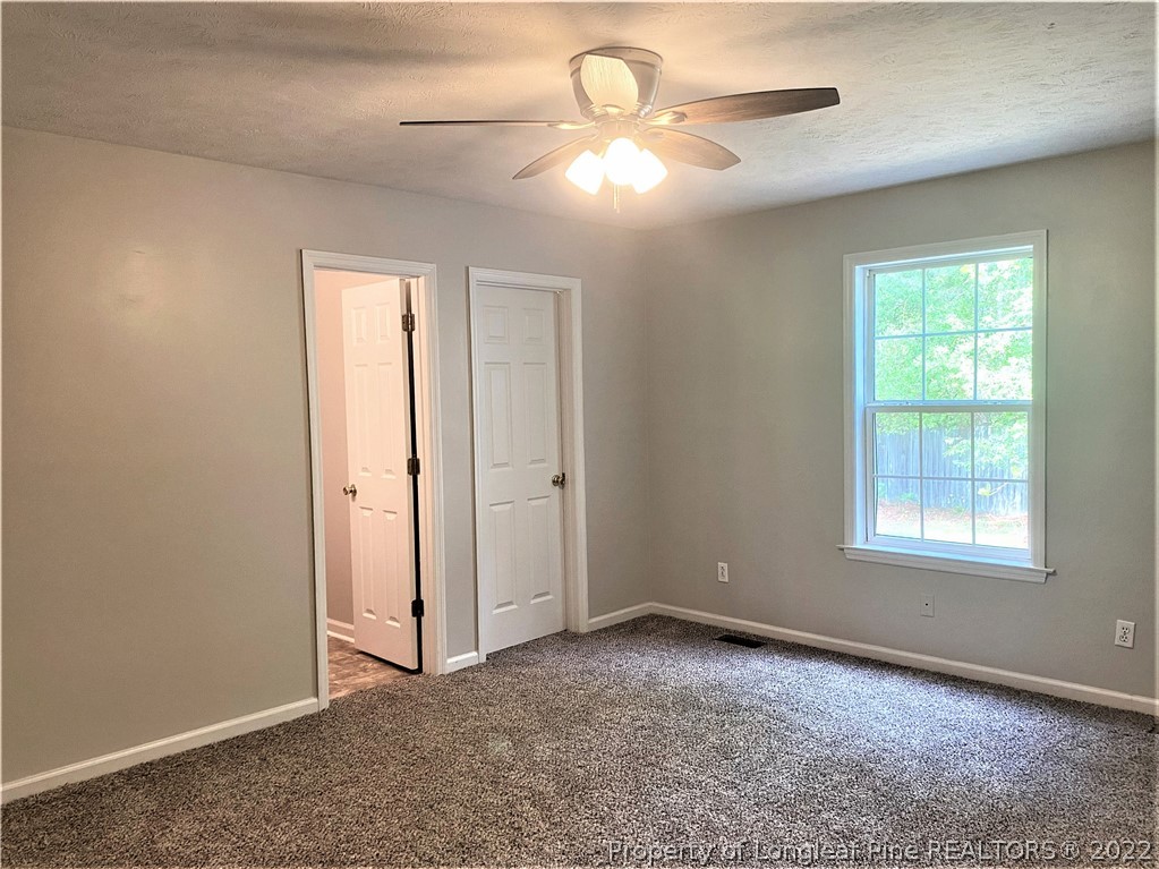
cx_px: 580
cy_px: 434
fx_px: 870
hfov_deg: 67.3
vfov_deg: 53.1
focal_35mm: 26
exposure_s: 1/60
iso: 100
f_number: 1.8
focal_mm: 4.25
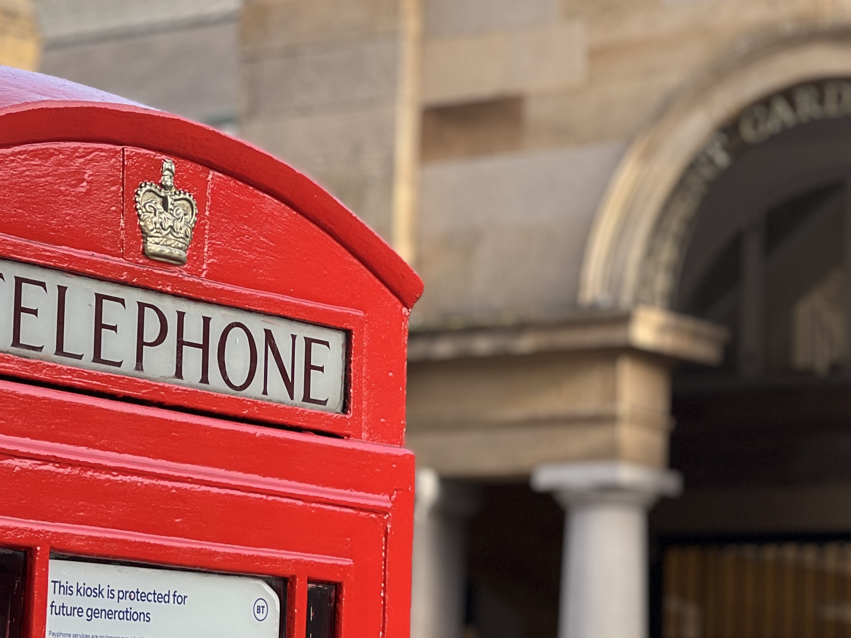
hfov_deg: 13.7
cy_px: 289
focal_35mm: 144
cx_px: 269
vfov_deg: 10.3
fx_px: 3540
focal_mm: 9
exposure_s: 1/121
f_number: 2.8
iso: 40
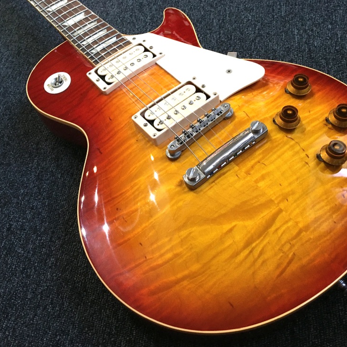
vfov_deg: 47.2
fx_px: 397
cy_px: 170
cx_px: 186
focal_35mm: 35
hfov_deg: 47.2
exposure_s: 1/30
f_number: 2.2
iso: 100
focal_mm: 4.15
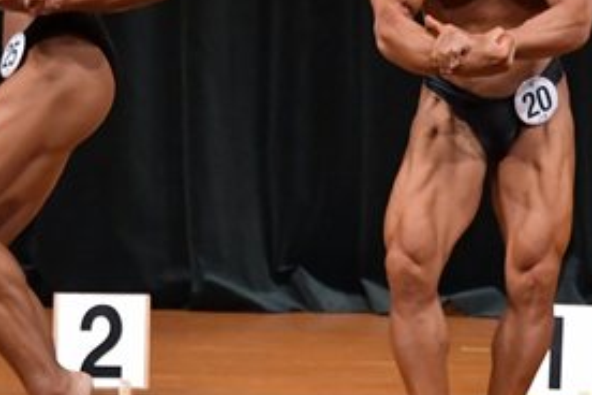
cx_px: 256
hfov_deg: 3.3
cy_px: 39
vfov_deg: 2.2
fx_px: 10392
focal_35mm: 632
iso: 6400
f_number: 5.6
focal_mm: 150
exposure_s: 1/400
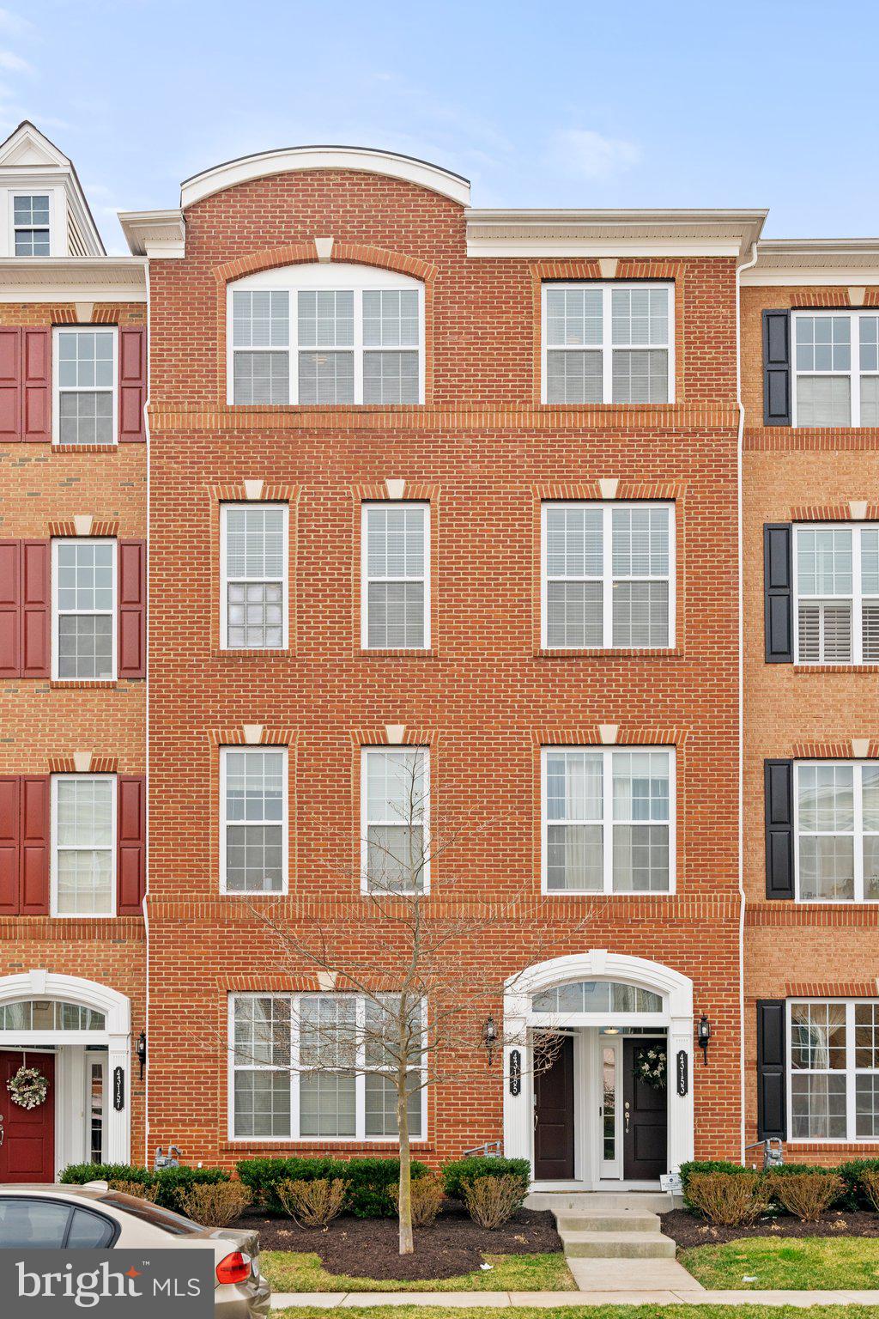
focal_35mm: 35
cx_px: 440
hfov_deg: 37.9
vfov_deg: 54.4
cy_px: 660
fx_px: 1282
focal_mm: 35
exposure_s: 1/800
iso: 400
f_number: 8
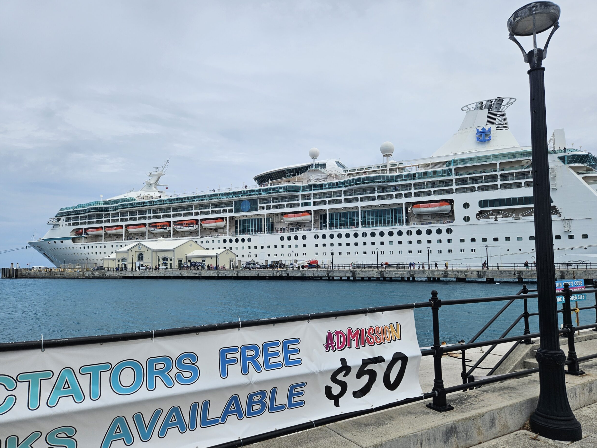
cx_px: 302
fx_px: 414
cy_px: 228
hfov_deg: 71.6
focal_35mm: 24
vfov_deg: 56.8
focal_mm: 5.4
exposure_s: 1/4469
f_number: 1.8
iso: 25
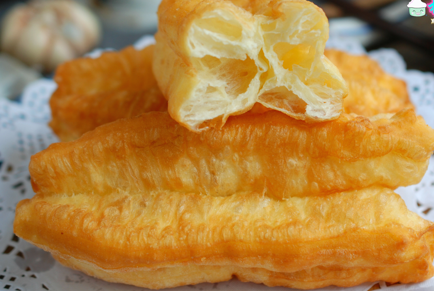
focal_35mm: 87
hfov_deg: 23.3
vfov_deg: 15.8
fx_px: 1050
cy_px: 134
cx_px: 266
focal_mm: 40
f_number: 3.2
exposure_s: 1/25
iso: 100
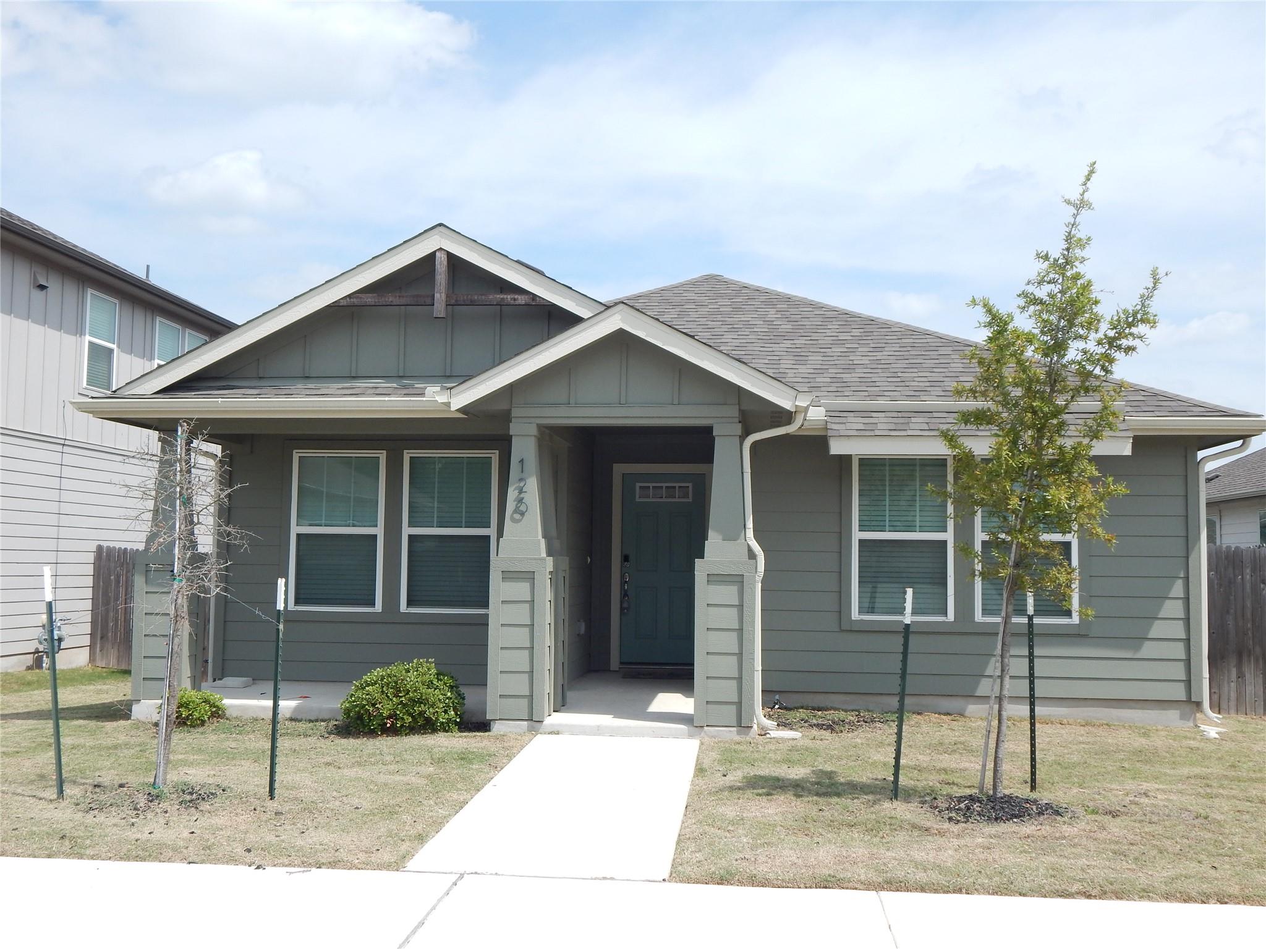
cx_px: 633
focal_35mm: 34
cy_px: 474
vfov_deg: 41.8
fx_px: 1243
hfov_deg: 54.0
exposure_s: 1/500
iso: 125
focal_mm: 6.1
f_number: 6.7
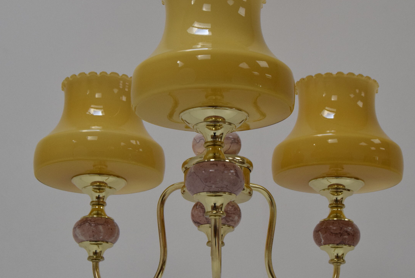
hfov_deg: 24.5
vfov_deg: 16.5
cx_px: 218
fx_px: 958
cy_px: 135
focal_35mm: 83
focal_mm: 40
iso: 1600
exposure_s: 1/250
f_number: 8
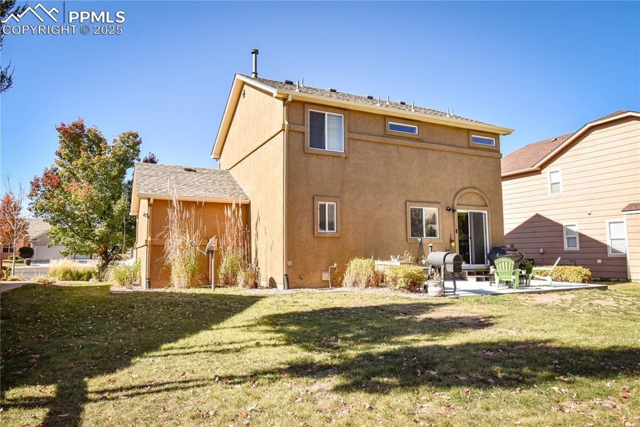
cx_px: 320
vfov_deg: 56.1
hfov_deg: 77.3
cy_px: 214
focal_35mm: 22
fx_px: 400
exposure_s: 1/500
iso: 320
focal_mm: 15
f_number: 8
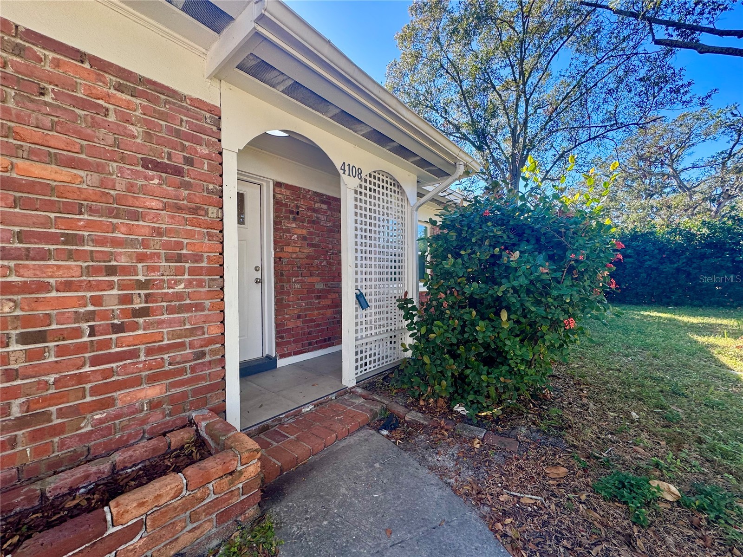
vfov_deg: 85.7
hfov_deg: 102.1
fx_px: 300
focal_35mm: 14
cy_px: 278
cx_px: 372
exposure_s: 1/164
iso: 40
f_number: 2.2
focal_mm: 2.22
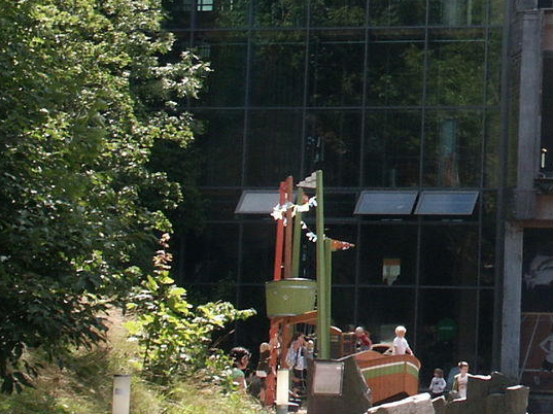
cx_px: 730
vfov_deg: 8.9
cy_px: -70
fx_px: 2618
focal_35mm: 164
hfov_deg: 11.7
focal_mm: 14.27
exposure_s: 1/180
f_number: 6.7
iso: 100
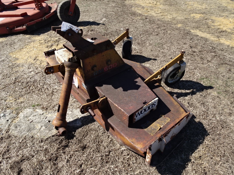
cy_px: 88
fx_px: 162
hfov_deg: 71.6
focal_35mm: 24
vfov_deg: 56.8
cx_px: 117
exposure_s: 1/640
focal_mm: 4.1
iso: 80
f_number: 3.5
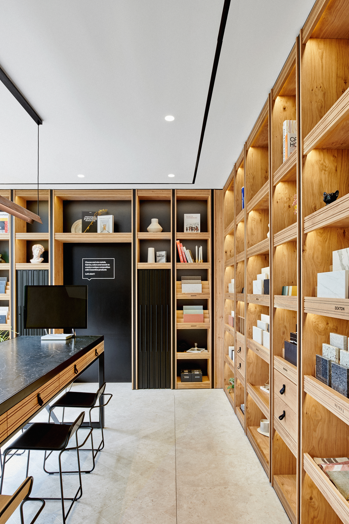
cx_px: 185
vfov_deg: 73.4
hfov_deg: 53.1
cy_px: 299
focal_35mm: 24
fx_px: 349
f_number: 9
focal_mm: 19
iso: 64
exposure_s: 1/1.3
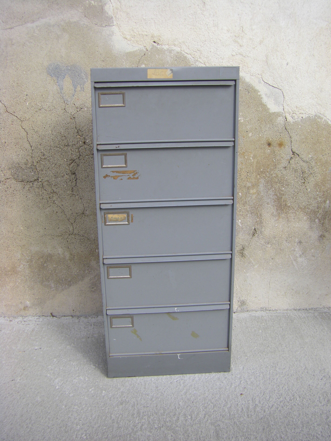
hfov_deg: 37.7
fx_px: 484
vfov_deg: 49.0
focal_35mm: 38
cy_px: 220
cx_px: 166
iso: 64
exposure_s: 1/125
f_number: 7
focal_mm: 6.3
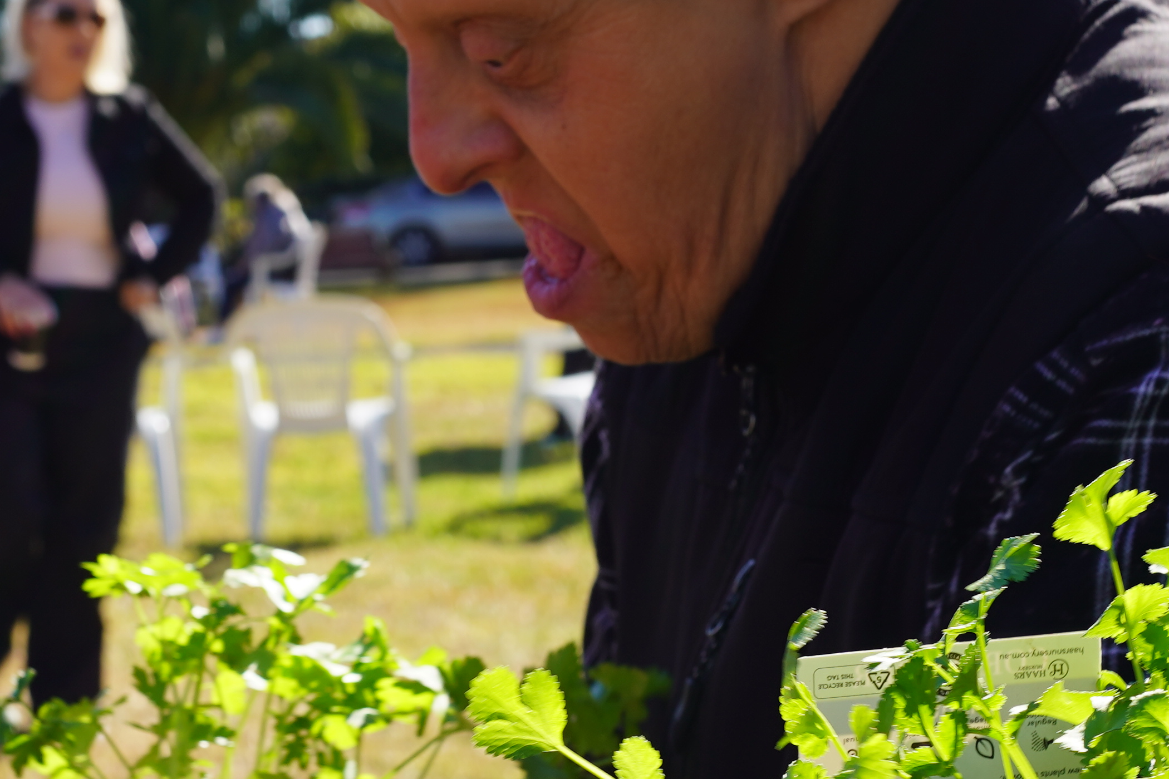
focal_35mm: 100
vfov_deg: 13.7
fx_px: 3247
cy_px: 318
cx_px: 539
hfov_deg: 20.4
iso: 100
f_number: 9
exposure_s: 1/125
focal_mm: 35
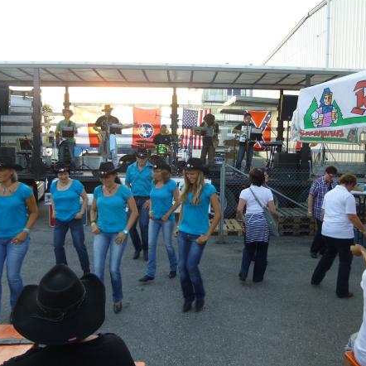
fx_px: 359
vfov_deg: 54.0
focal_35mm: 30
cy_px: 181
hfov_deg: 54.0
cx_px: 199
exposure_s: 1/60
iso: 125
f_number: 3.1
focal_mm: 4.5
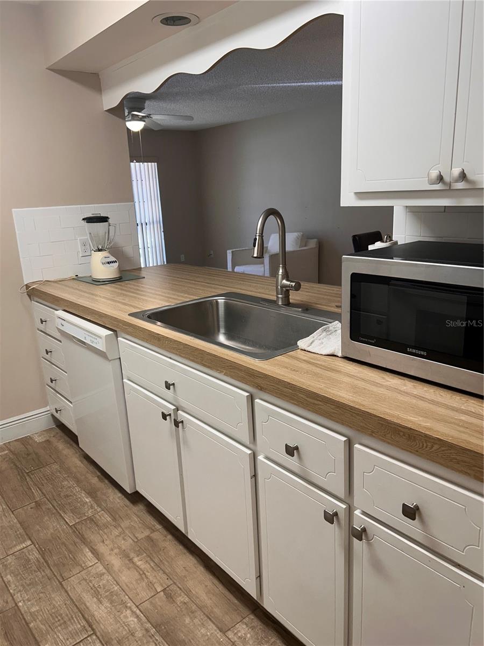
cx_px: 242
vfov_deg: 67.3
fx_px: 485
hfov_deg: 53.1
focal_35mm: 26
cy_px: 323
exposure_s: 1/120
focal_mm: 5.7
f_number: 1.5
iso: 80
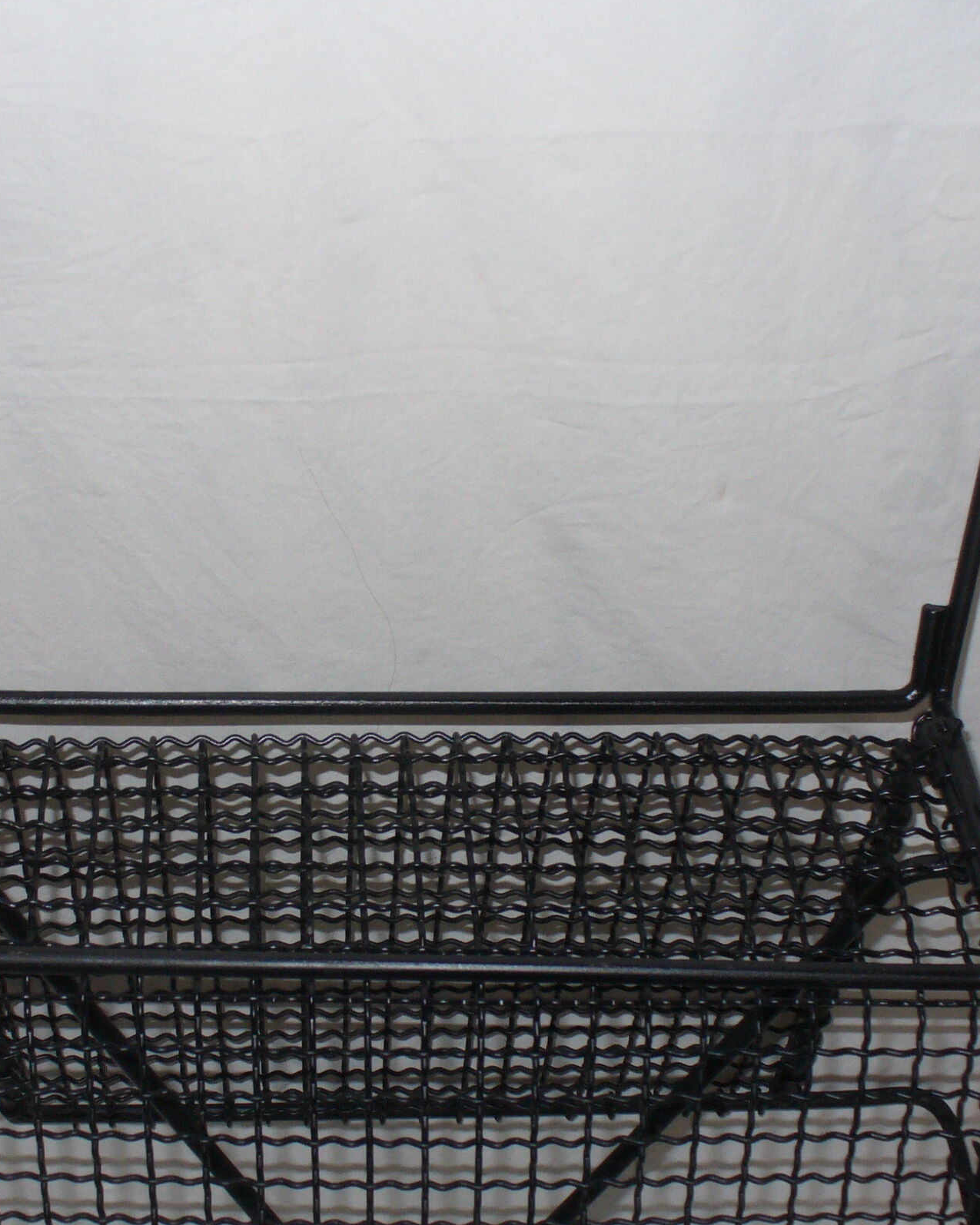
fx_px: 2103
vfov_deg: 32.5
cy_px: 648
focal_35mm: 58
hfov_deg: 26.2
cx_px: 425
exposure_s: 1/30
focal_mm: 6.1
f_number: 2.8
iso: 100
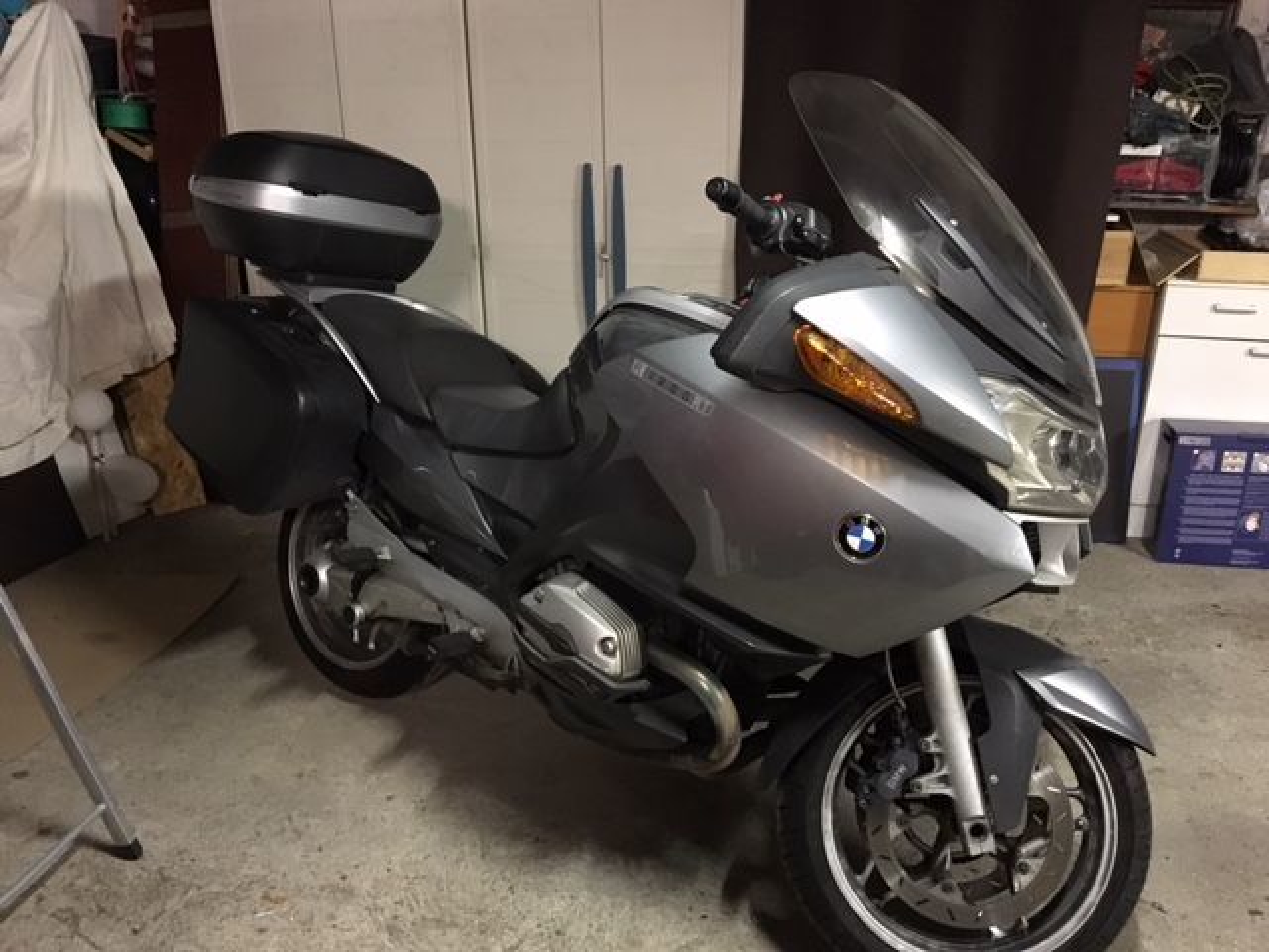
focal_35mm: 29
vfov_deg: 48.2
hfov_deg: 61.7
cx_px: 634
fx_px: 1063
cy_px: 476
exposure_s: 1/17
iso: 640
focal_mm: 4.15
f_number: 2.2
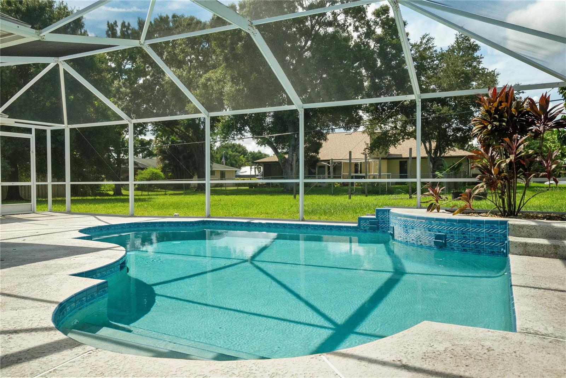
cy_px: 189
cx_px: 283
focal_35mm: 28
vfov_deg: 46.4
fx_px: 440
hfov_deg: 65.5
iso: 2000
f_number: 8
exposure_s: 1/1600
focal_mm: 28
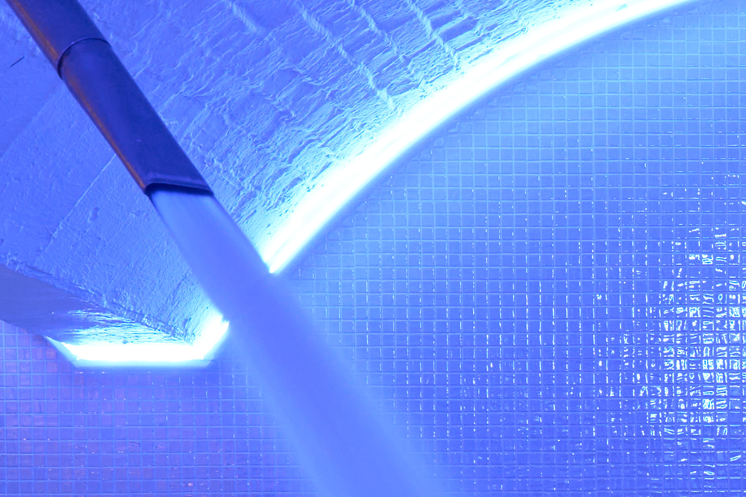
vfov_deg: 8.5
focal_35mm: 158
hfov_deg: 12.4
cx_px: 1079
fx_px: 3273
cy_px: 729
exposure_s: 2
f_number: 11
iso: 200
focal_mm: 24
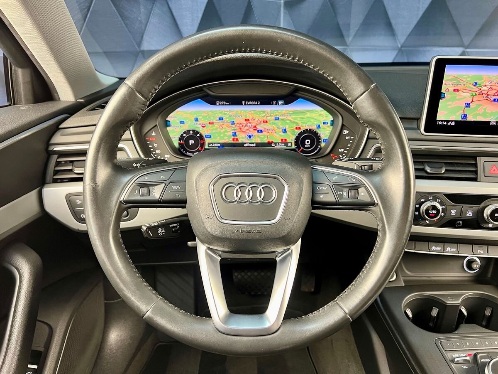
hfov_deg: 67.3
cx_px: 249
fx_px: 374
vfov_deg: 53.1
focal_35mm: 26
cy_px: 187
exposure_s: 1/49
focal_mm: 5.7
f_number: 1.5
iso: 200
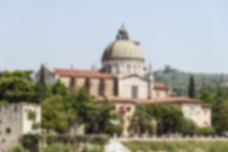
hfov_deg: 18.6
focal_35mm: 110
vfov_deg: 12.5
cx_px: 114
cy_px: 76
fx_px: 697
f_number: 7.1
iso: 100
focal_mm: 110
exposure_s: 1/500
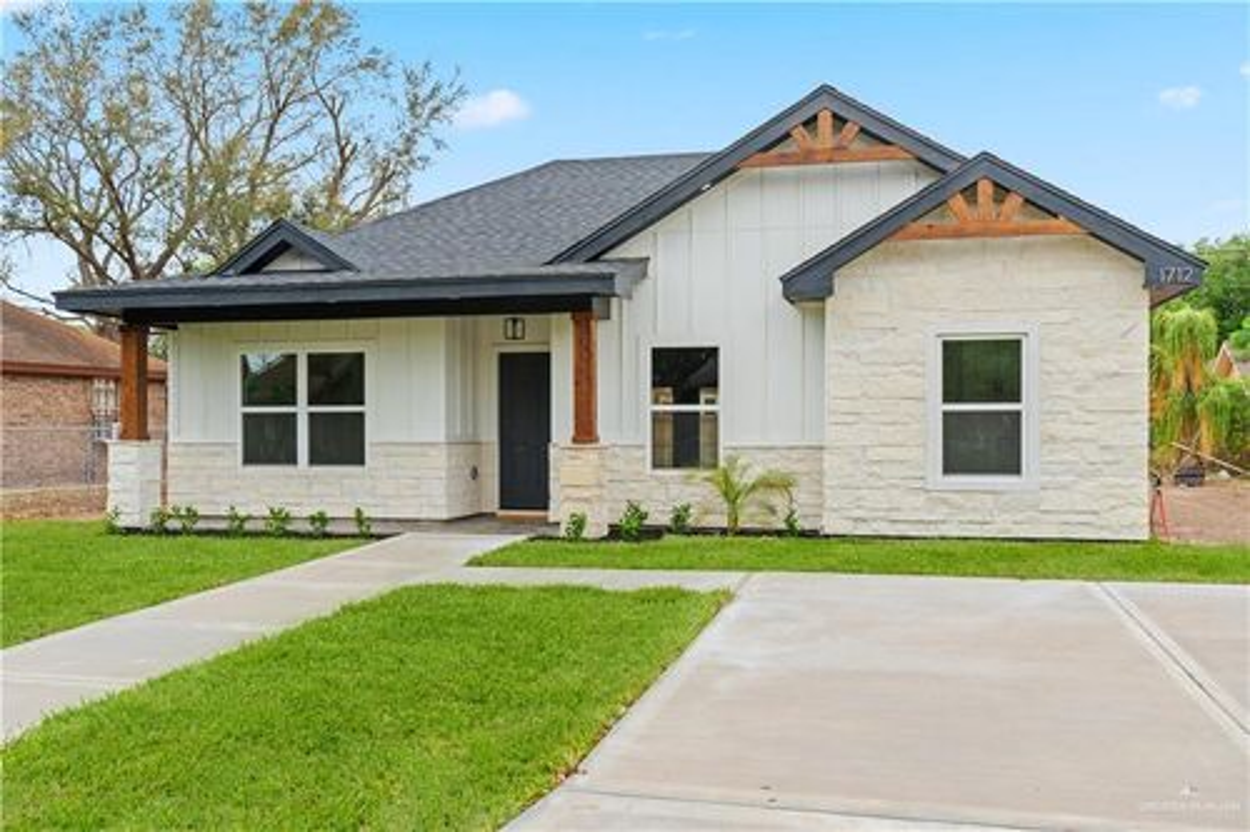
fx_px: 1111
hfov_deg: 58.7
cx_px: 625
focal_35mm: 32
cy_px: 416
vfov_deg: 41.1
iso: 100
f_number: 8
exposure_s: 1/50
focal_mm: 32
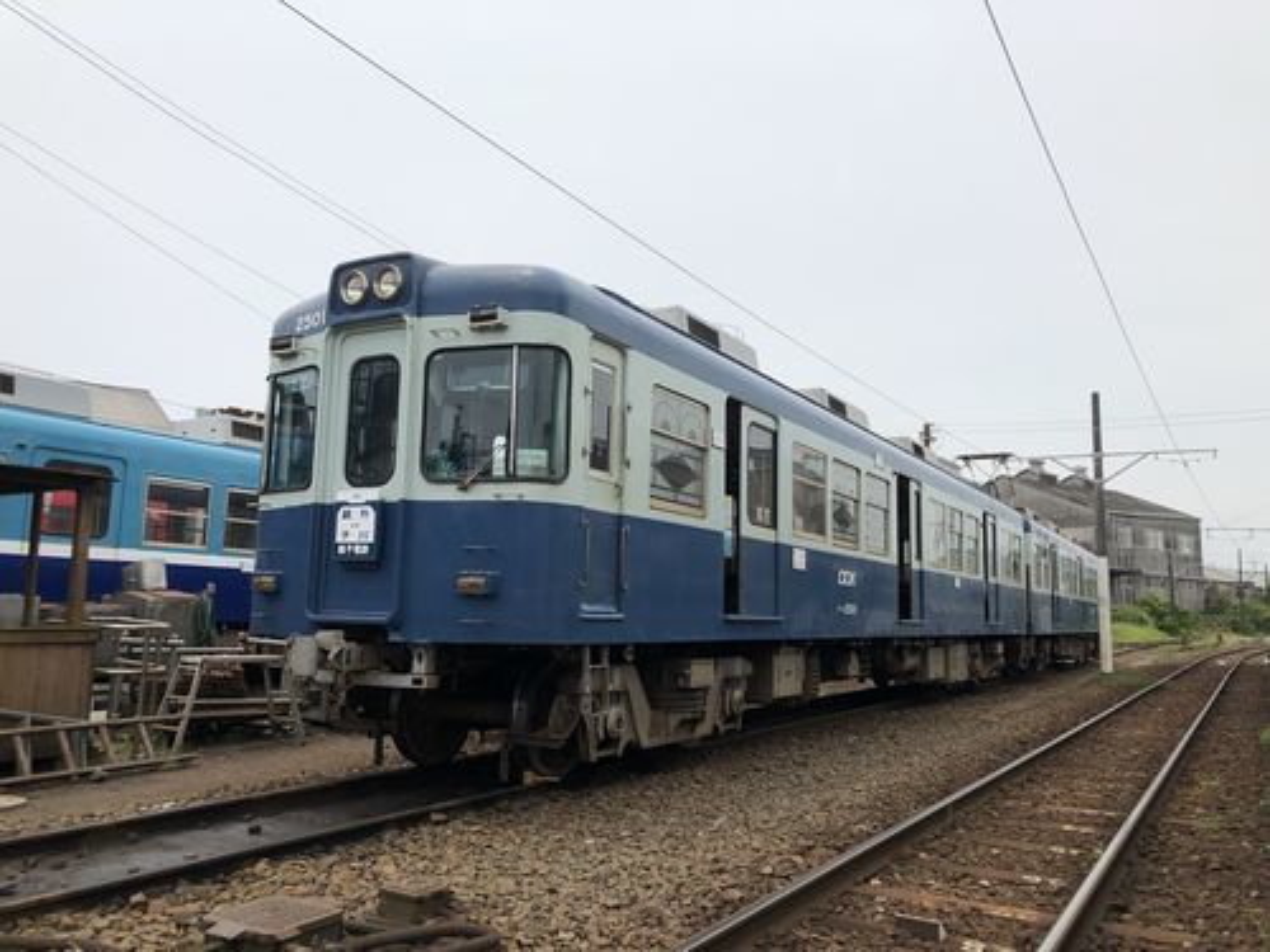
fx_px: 1027
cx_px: 635
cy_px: 476
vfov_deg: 49.7
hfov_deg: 63.4
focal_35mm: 28
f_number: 1.8
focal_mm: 3.99
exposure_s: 1/3436
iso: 20
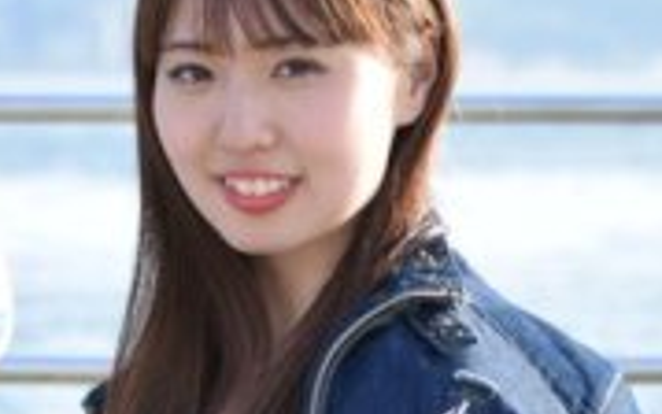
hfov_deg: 5.9
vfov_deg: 3.7
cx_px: -33
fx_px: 6355
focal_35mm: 352
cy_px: 399
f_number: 4
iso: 100
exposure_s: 1/200
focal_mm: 55
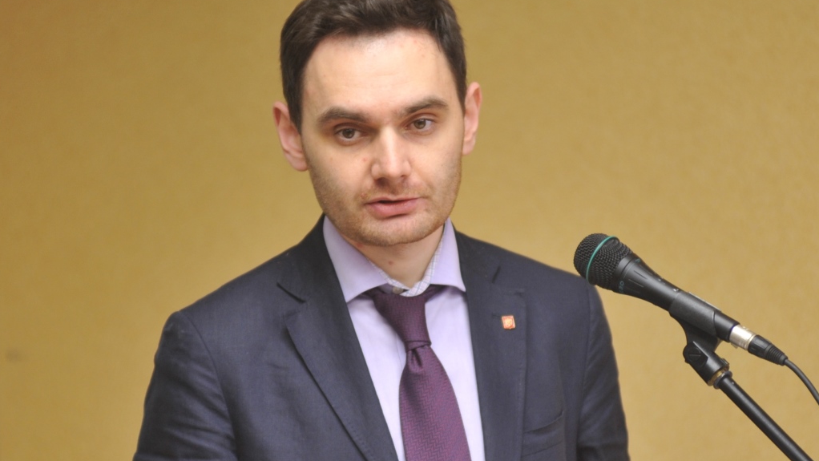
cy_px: 210
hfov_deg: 10.3
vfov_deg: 5.8
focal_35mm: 210
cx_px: 410
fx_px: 4561
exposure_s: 1/200
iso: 800
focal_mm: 200
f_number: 2.8
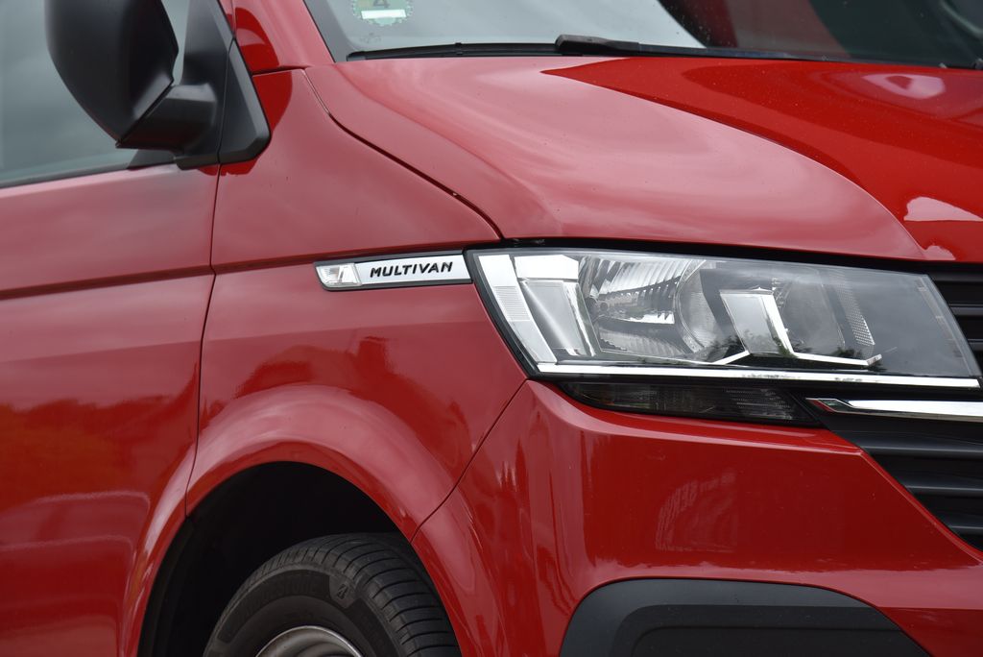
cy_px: 328
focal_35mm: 120
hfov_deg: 17.1
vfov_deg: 11.4
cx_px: 492
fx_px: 3278
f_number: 7.1
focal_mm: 120
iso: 500
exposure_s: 1/200
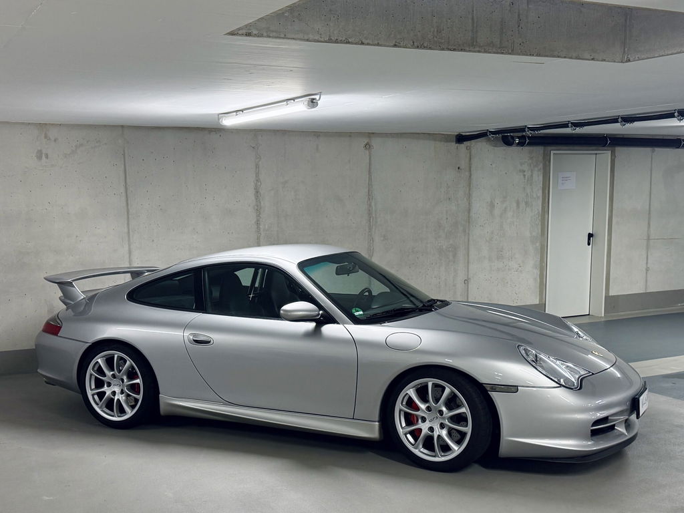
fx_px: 474
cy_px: 256
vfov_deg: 56.8
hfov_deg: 71.6
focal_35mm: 24
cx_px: 342
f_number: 1.78
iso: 250
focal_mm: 6.76
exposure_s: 1/100
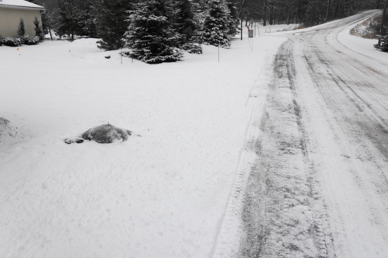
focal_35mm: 28
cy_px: 127
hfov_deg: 65.5
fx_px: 302
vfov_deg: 46.4
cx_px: 201
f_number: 5.6
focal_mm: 18
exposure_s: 1/125
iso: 100
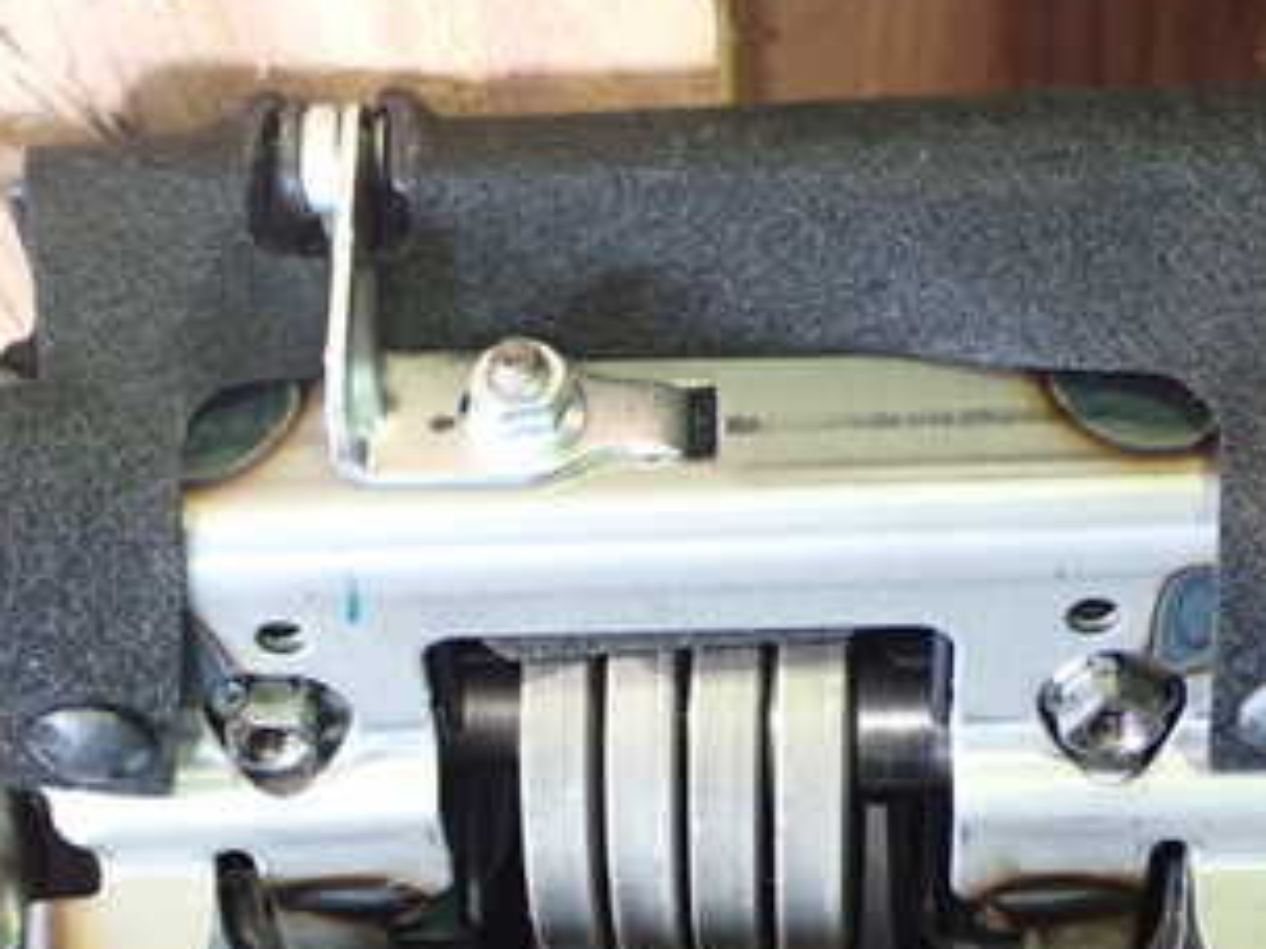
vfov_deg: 18.0
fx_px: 2962
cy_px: 816
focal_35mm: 81
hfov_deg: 24.1
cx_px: 704
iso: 800
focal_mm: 7.31
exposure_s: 1/30
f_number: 2.8
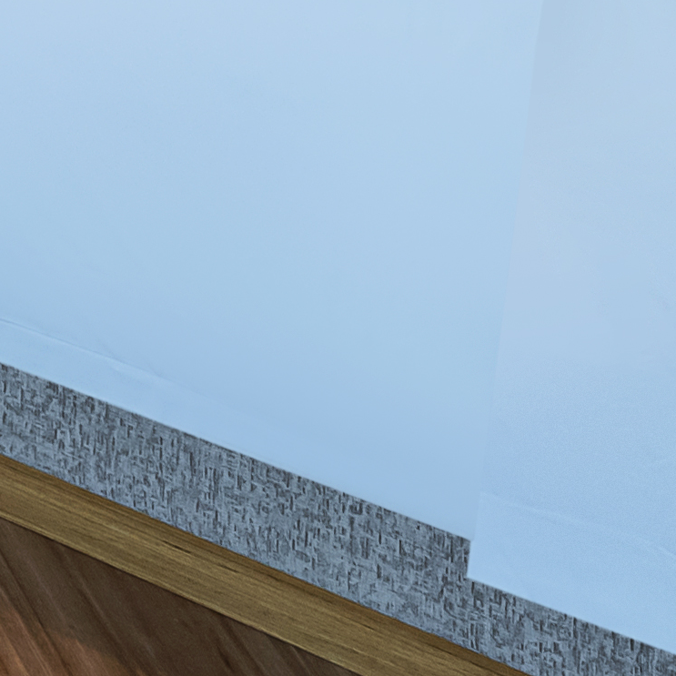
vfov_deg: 12.4
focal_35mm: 112
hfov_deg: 12.2
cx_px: -983
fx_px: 2475
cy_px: -925
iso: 640
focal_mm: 14
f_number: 11
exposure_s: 1/160
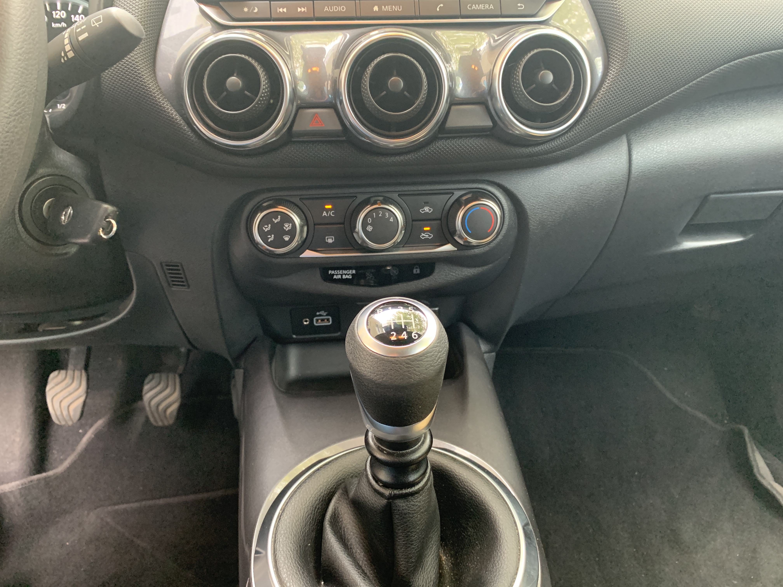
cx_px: 392
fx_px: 588
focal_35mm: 26
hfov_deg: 67.3
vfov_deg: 53.1
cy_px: 294
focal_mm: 4.25
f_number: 1.8
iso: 400
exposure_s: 1/58
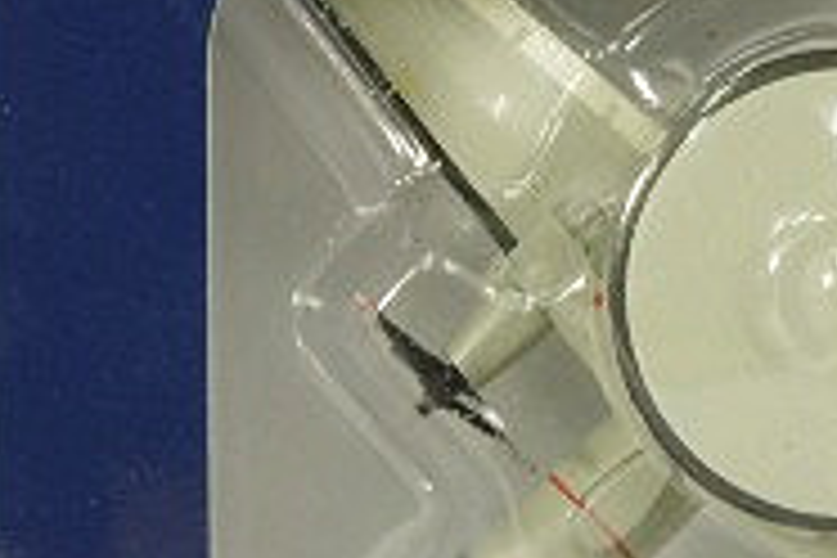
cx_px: 810
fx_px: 8974
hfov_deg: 5.3
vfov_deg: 3.6
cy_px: 335
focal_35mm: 386
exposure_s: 1
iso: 400
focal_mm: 75
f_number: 32
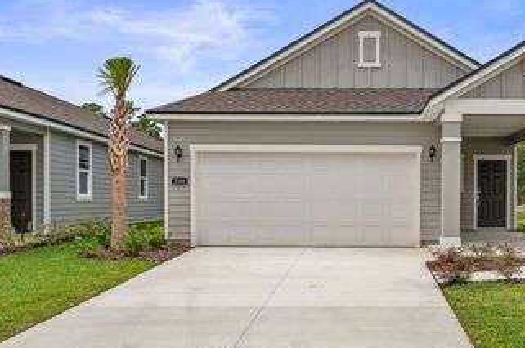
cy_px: 213
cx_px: 370
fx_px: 568
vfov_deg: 34.0
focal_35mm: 39
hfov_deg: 48.4
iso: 400
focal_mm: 25
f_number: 7.1
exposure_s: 1/2500
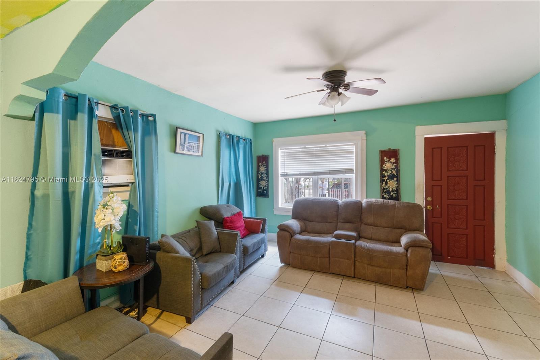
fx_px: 225
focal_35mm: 15
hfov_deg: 100.4
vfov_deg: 77.3
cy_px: 180
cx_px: 270
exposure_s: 3.2
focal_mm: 10
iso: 800
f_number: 8
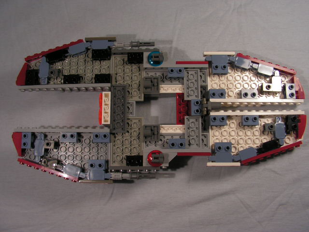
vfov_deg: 39.7
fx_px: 321
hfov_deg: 51.4
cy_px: 116
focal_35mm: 36
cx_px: 154
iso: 64
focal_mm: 6
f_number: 3.2
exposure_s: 1/60
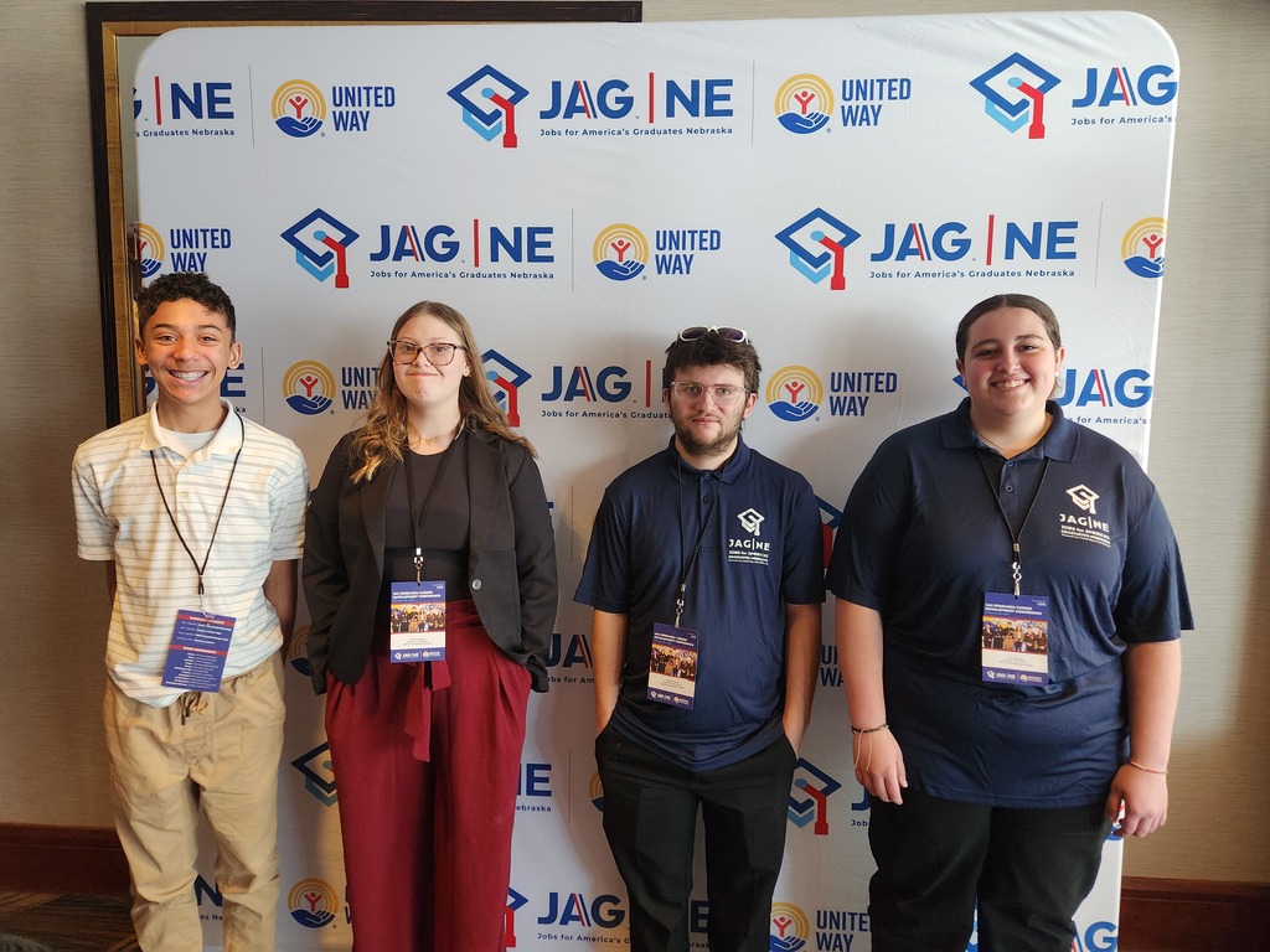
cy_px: 476
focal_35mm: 23
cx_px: 635
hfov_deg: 73.9
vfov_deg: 58.9
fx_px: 844
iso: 500
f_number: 1.8
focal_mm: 5.4
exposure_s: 1/120
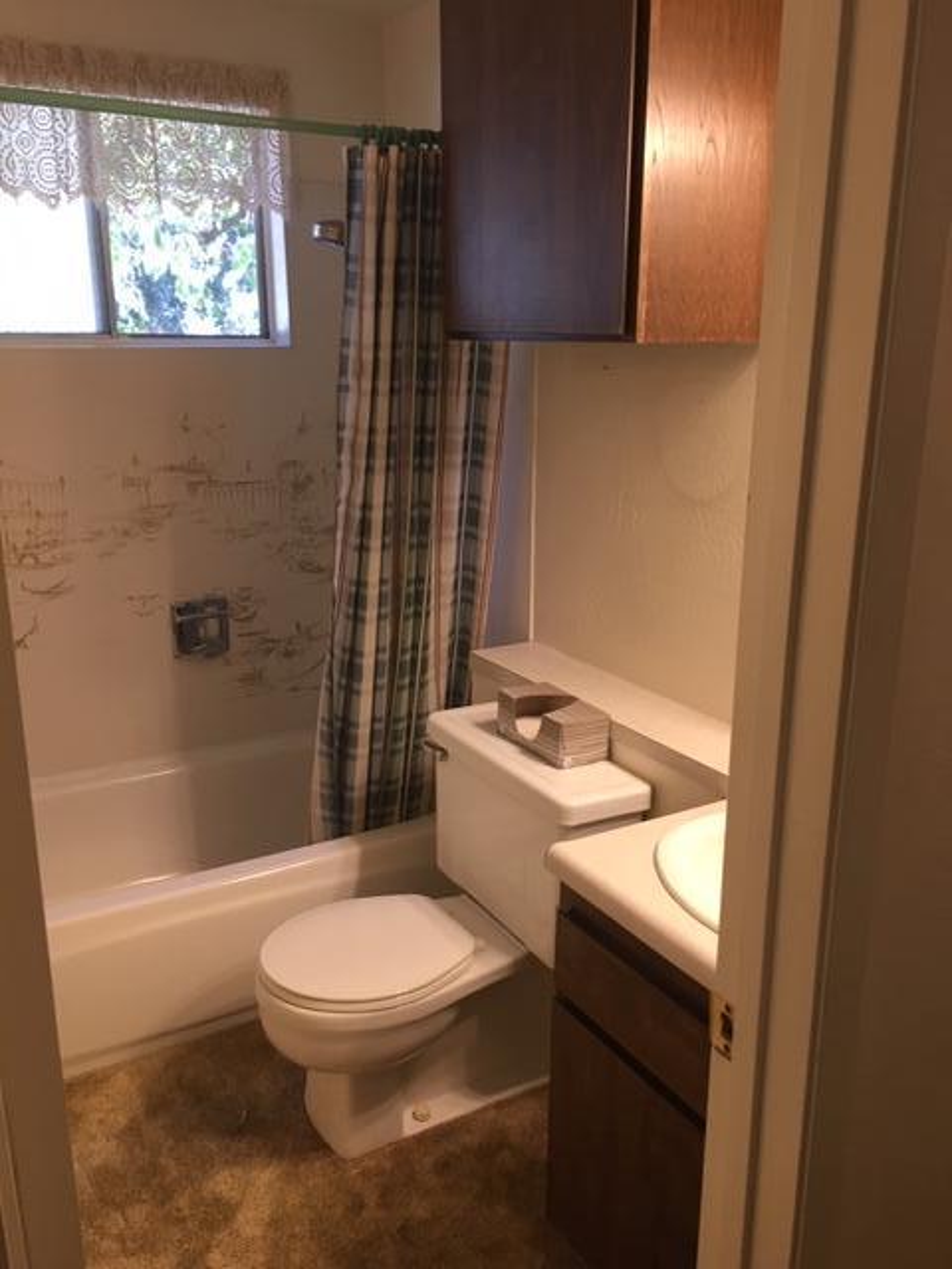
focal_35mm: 29
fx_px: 1063
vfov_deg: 61.7
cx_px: 476
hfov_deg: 48.2
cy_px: 634
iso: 80
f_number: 2.2
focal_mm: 4.15
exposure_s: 1/30
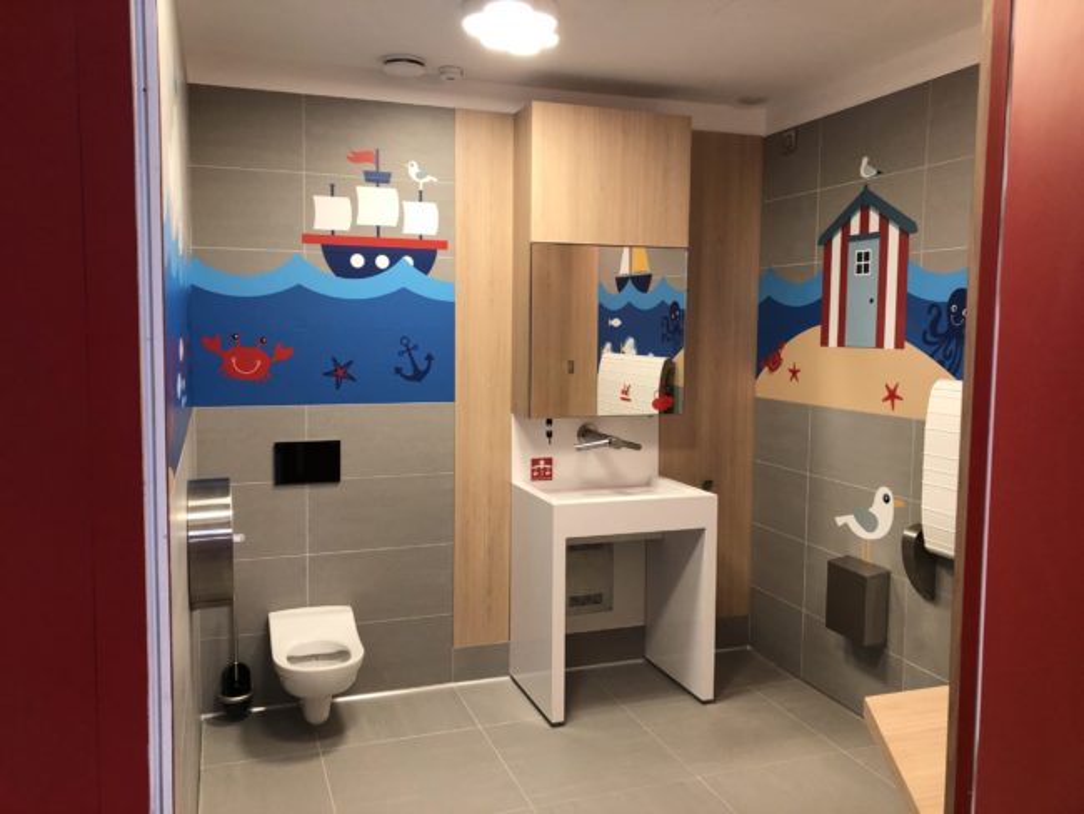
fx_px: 877
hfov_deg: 63.4
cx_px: 542
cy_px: 407
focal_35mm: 28
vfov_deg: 49.8
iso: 40
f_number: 1.8
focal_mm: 3.99
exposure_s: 1/17
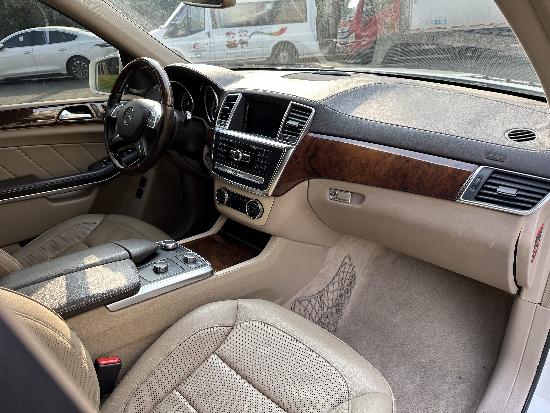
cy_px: 206
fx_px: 381
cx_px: 275
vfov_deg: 56.8
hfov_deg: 71.6
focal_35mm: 24
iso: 80
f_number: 1.78
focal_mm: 6.86
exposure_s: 1/278
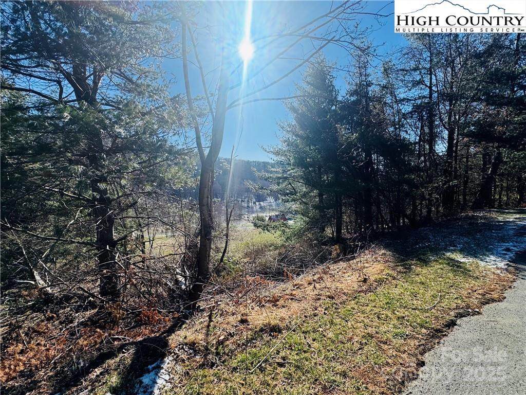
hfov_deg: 102.1
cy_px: 198
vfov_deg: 85.7
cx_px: 263
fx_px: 213
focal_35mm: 14
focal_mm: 2.22
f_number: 2.2
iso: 40
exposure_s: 1/2415
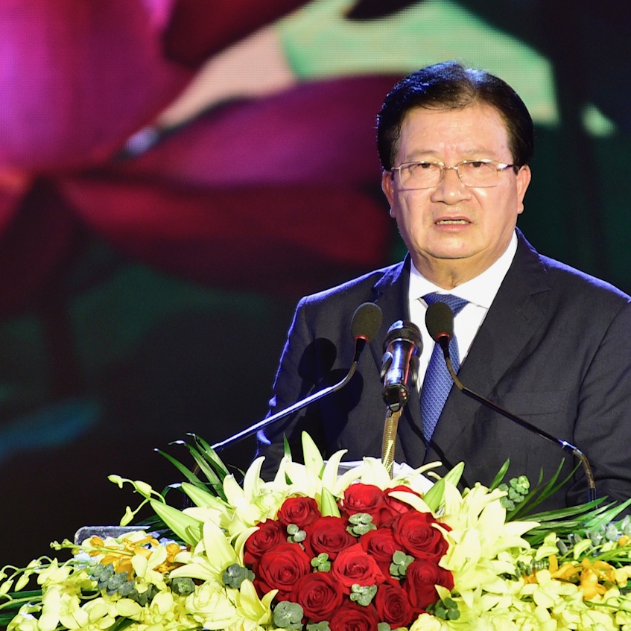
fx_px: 10580
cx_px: 331
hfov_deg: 3.4
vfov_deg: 3.4
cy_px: 316
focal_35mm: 513
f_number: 5.6
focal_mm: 400
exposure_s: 1/160
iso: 1250
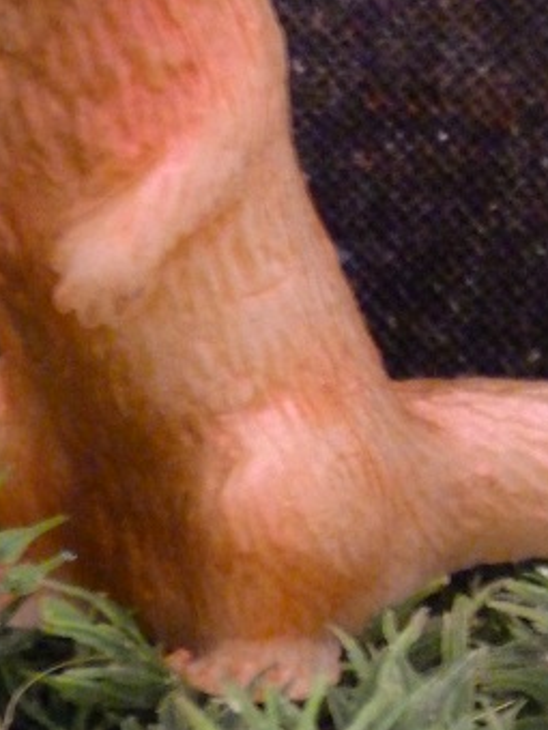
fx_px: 3272
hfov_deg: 9.6
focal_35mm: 155
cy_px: 221
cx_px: 380
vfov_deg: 12.7
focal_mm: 11
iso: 800
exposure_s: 1/6
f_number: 3.3
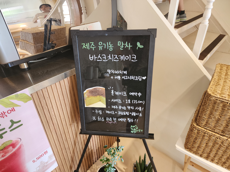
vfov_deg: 58.9
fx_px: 153
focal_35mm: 23
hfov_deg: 73.9
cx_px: 115
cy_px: 86
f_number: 1.8
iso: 200
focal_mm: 6.4
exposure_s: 1/120
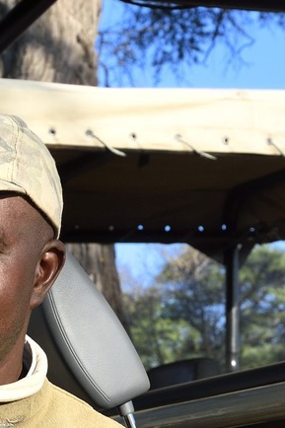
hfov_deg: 9.6
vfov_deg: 13.5
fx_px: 1664
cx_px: -119
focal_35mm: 140
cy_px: 705
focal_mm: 38
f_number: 8
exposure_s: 1/200
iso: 200
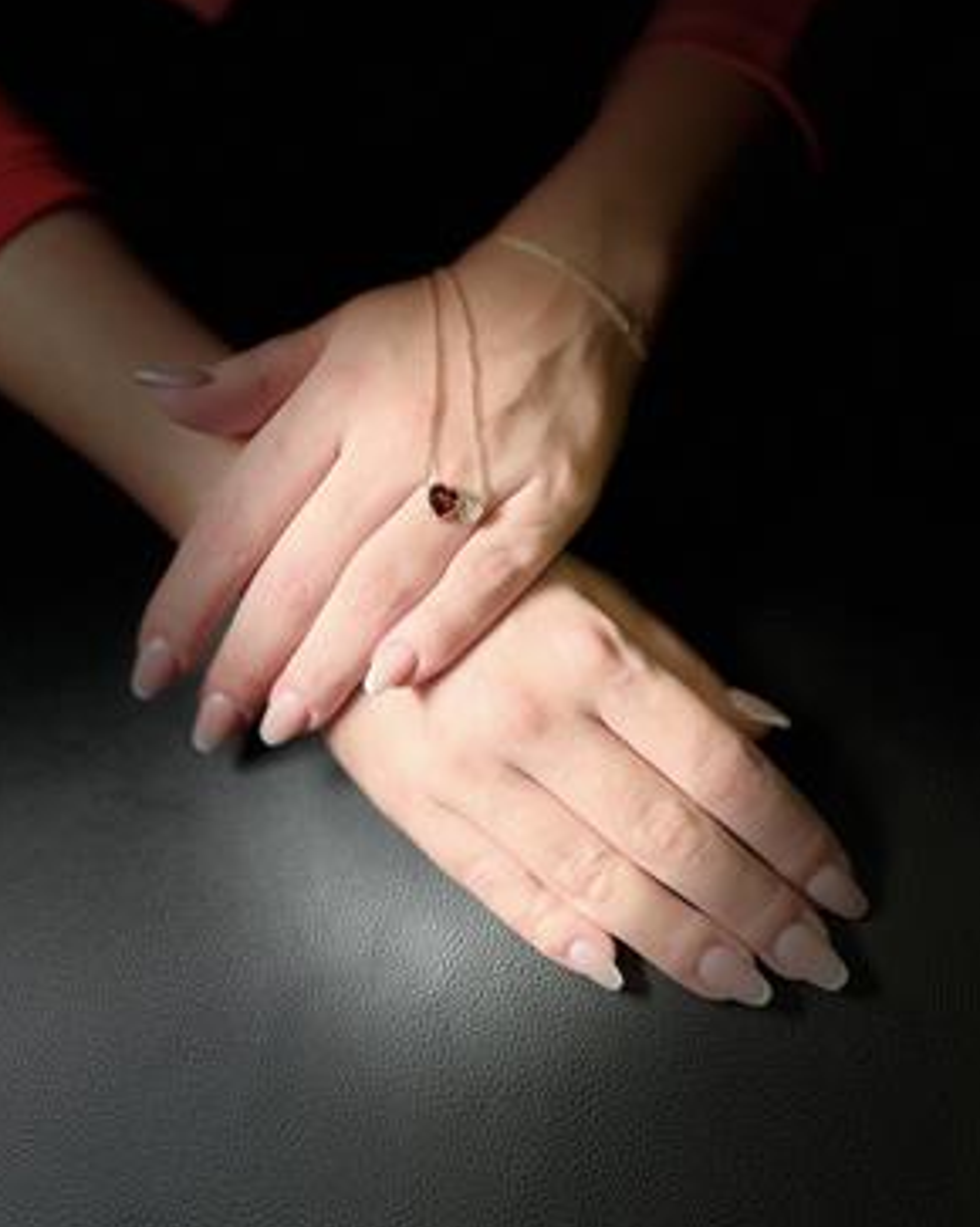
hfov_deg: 51.5
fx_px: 1016
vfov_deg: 62.2
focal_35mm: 28
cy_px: 659
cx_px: 487
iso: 40
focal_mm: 5.1
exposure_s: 1/100
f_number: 1.6
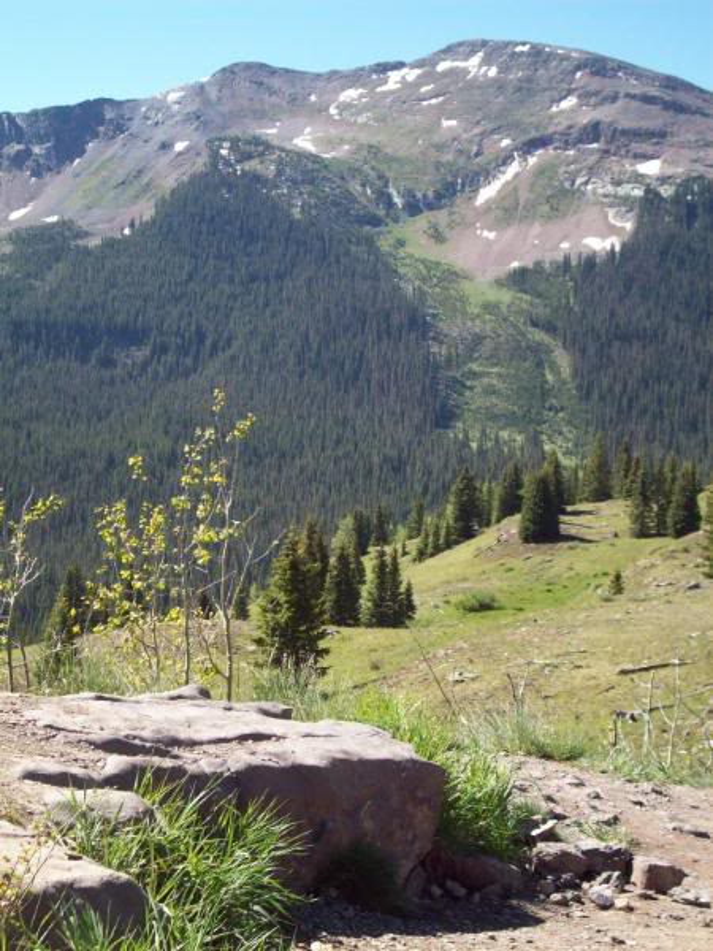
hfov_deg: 22.9
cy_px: 476
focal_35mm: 64
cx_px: 356
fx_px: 1758
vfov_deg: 30.3
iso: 80
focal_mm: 10.7
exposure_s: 1/390
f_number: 3.8
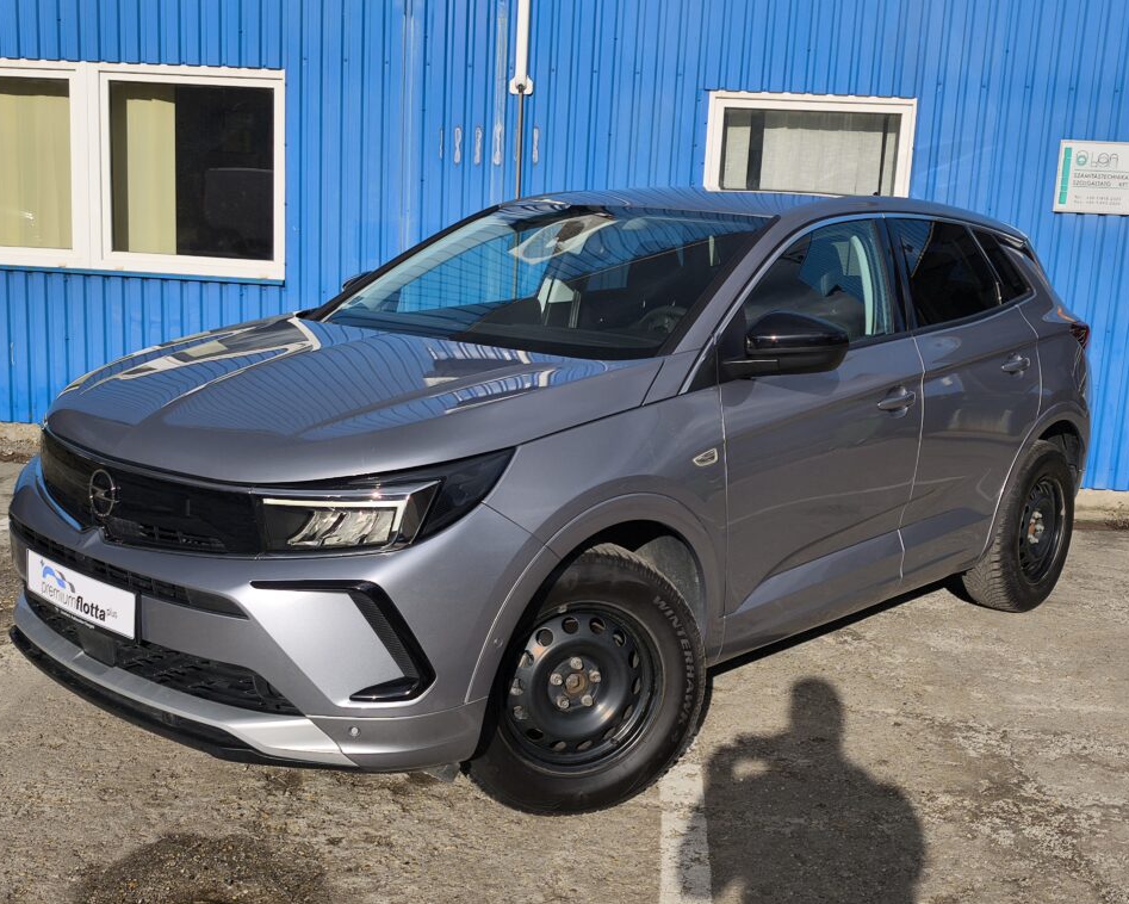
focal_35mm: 38
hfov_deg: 47.9
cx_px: 542
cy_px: 457
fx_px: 1270
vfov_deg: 39.2
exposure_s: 1/6658
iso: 50
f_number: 1.6
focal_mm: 6.57
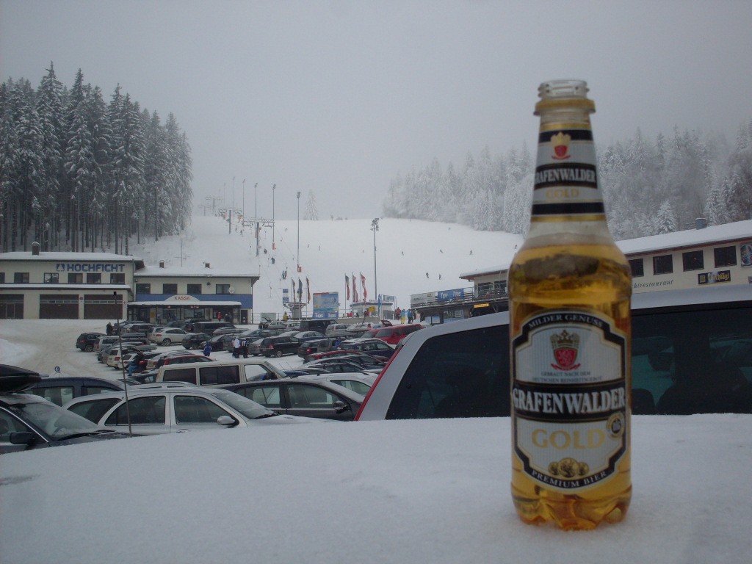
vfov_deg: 37.7
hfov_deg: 49.0
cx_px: 376
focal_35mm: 38
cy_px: 282
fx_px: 826
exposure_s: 1/250
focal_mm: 6.3
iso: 80
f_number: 8.4
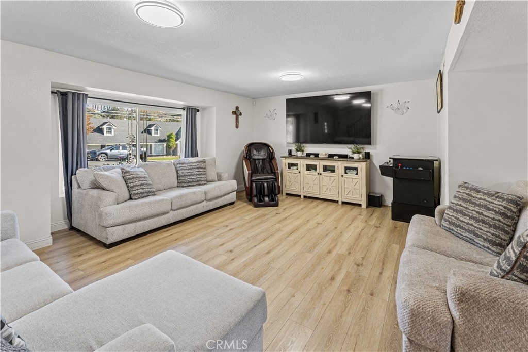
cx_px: 264
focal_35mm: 15
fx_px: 220
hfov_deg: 100.4
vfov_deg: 77.3
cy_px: 176
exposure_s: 1/2
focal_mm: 10
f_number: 5.6
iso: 160
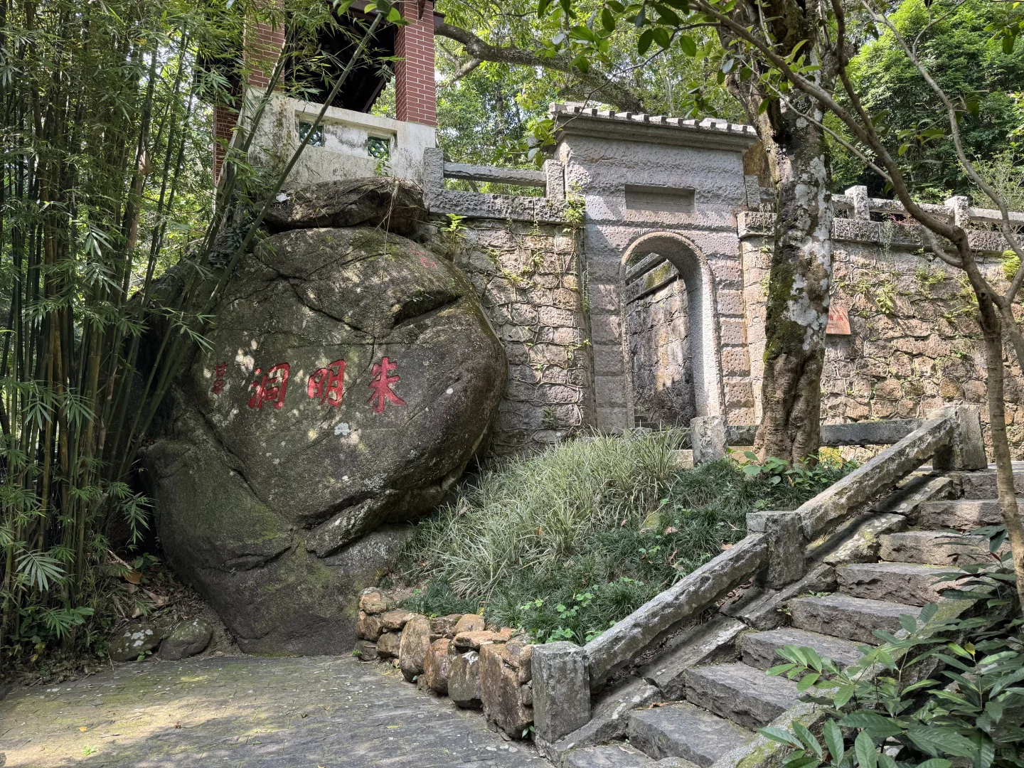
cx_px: 512
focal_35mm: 24
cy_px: 384
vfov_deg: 56.8
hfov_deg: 71.6
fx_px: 710
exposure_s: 1/140
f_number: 1.78
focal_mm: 6.76
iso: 64
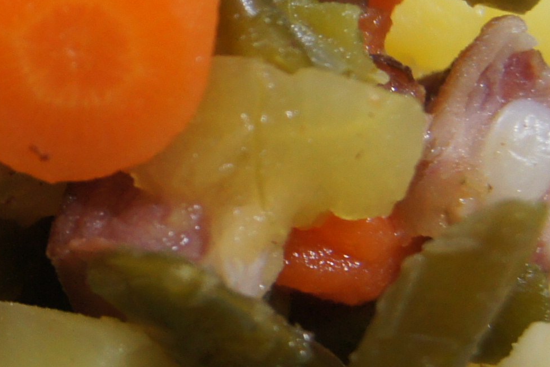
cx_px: -136
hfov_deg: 11.7
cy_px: 222
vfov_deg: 8.0
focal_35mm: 171
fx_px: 2613
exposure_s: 1/50
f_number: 4.5
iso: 640
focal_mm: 26
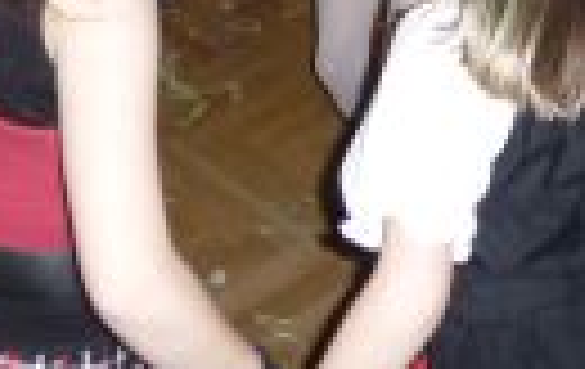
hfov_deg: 22.7
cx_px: 261
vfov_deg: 13.5
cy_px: -202
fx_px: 1455
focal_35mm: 91
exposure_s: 1/30
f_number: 3.3
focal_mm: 4.7
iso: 320
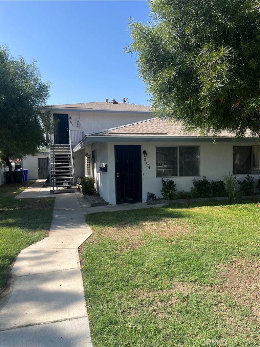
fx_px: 260
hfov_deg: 53.1
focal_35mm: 26
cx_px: 130
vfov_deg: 67.3
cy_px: 174
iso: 50
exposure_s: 1/2309
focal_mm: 5.1
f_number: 1.6
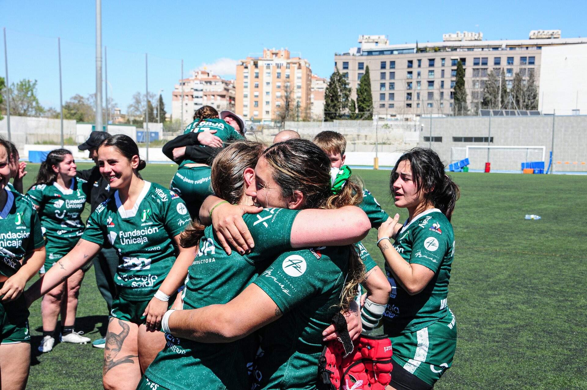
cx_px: 294
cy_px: 195
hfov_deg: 37.9
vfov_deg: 25.7
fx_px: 855
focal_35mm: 52
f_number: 9
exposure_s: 1/500
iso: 250
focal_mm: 35
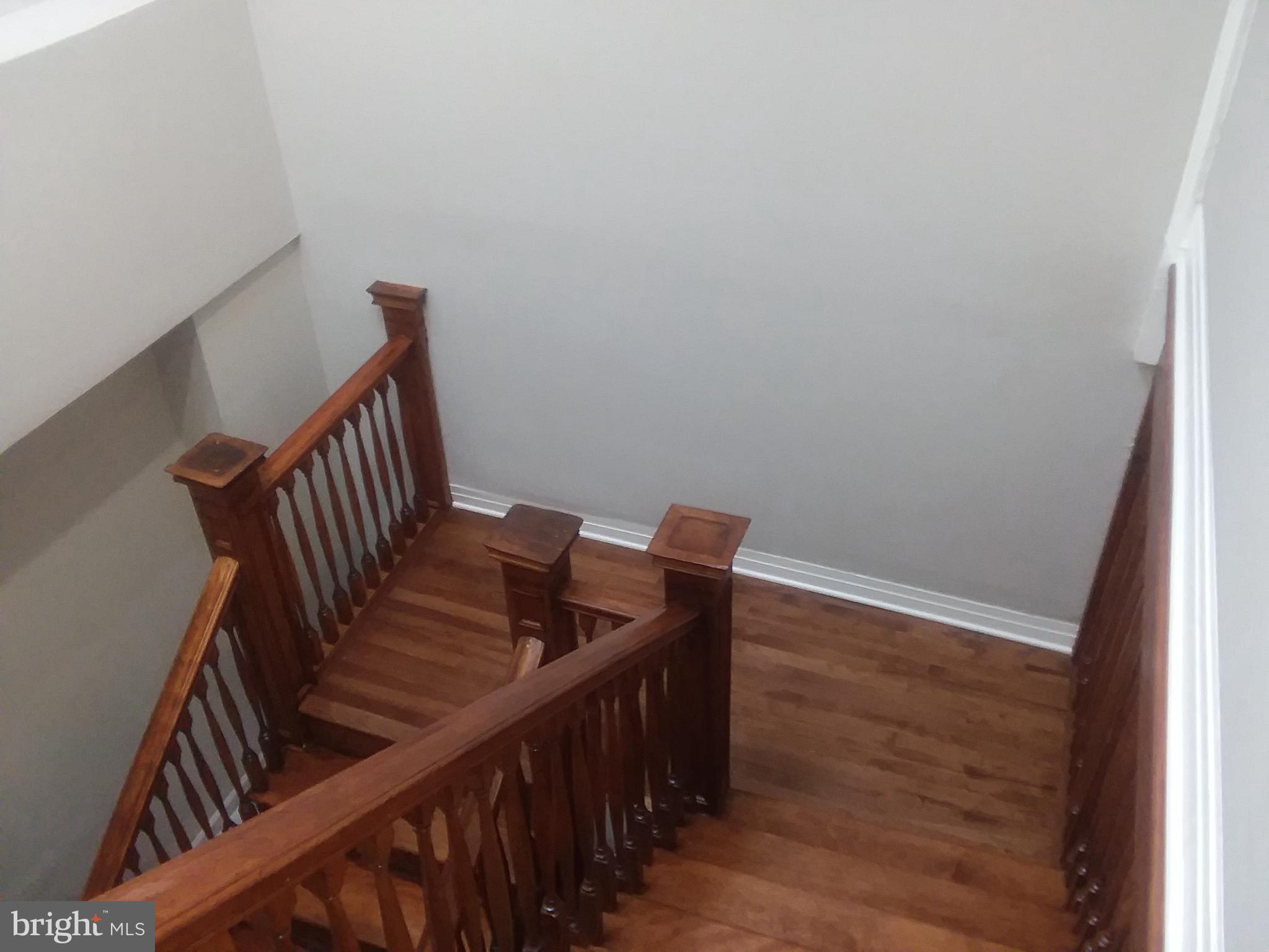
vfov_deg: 48.2
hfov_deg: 61.7
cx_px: 634
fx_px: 1063
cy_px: 476
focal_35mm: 29
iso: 160
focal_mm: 2.47
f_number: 1.9
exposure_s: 1/24
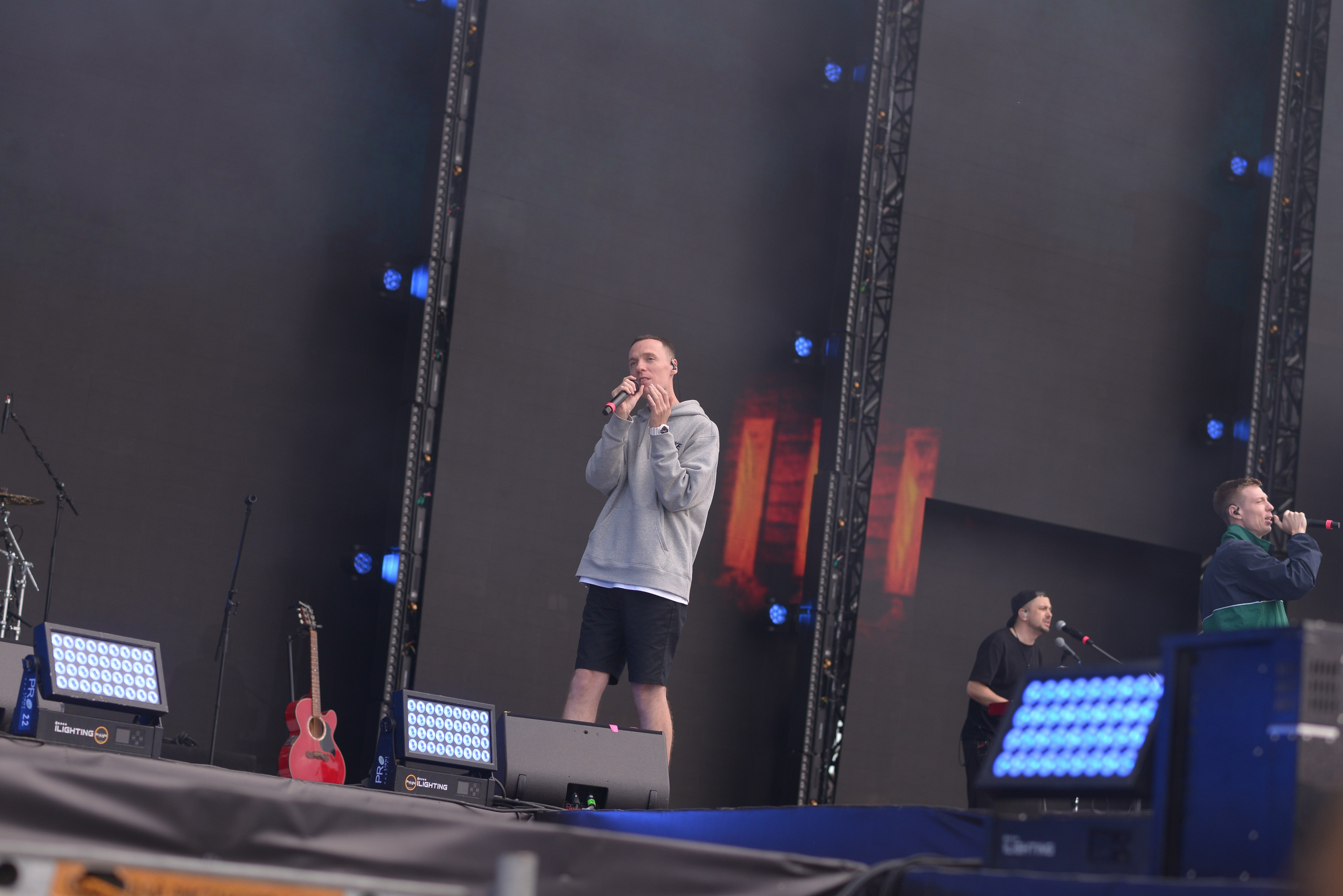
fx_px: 3172
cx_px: 672
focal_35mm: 85
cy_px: 448
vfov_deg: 16.1
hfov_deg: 23.9
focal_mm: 85
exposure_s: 1/640
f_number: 3.5
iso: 250
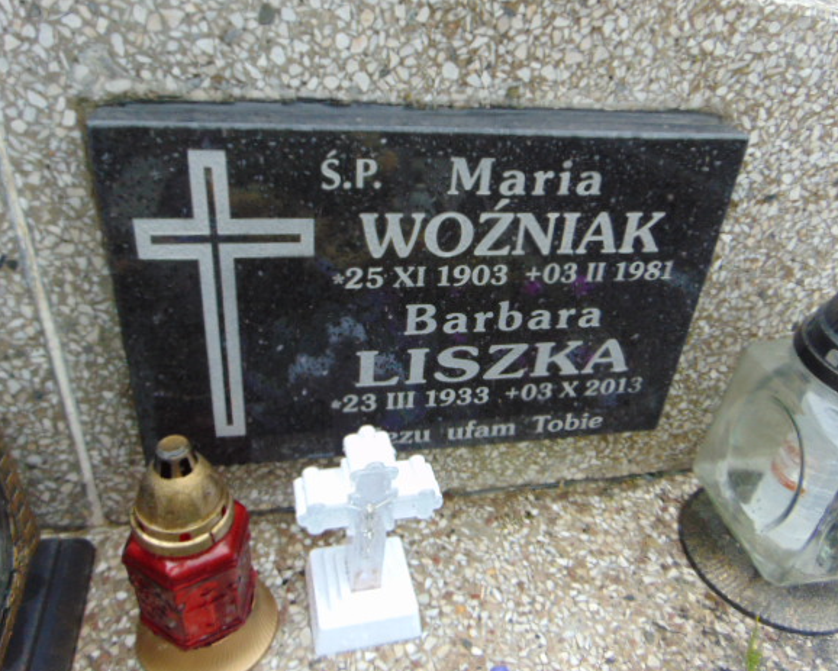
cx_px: 432
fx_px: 670
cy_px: 333
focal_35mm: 27
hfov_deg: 64.0
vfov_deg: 53.2
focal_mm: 4.5
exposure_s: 1/250
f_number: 3
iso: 200
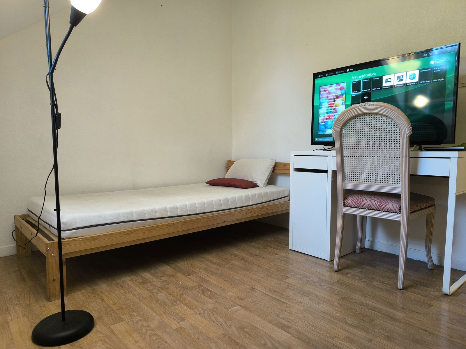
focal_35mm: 23
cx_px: 233
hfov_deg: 73.9
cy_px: 174
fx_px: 310
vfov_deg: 58.9
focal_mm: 6.14
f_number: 1.65
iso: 640
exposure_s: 1/50
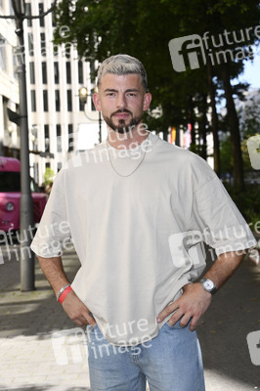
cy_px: 196
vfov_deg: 26.0
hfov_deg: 17.5
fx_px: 846
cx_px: 130
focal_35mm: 78
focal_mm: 78
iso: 160
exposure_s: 1/200
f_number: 6.3
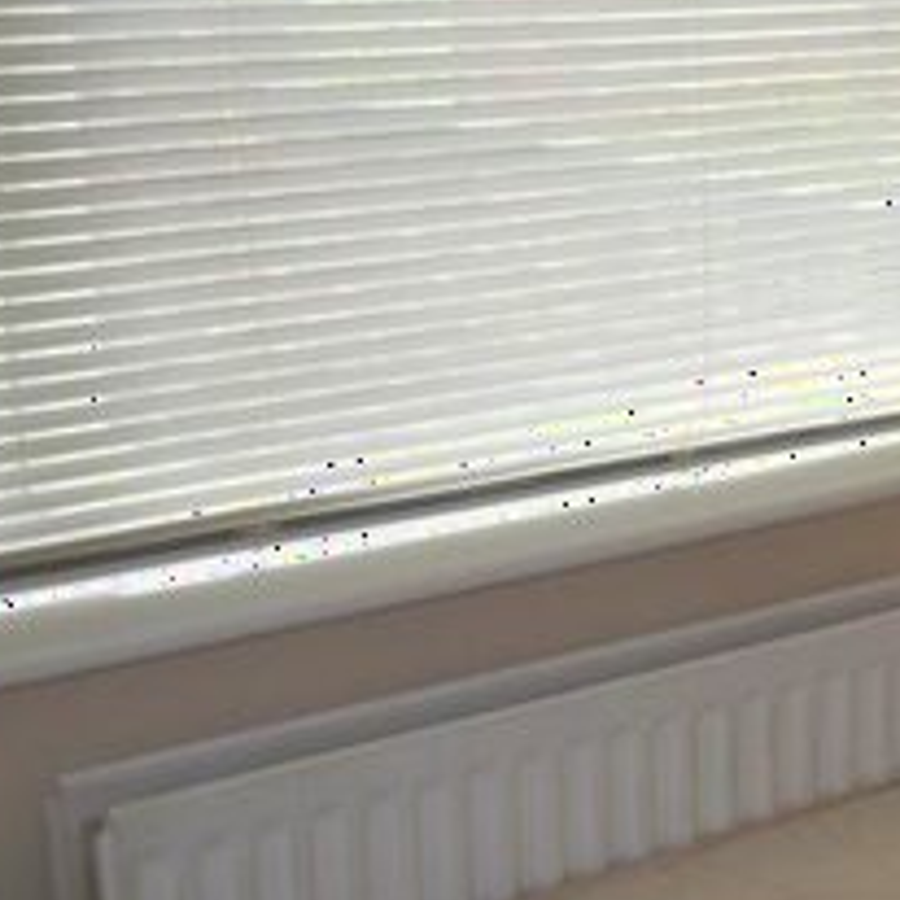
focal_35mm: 90
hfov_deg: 17.5
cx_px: 1324
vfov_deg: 19.1
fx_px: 2647
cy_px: 732
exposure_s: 1/60
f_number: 3.6
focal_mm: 15
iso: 250
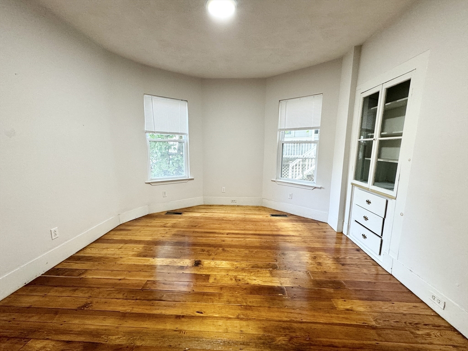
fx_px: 189
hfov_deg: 102.1
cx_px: 234
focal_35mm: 14
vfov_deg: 85.7
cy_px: 176
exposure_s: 1/60
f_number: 2.2
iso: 200
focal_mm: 2.22
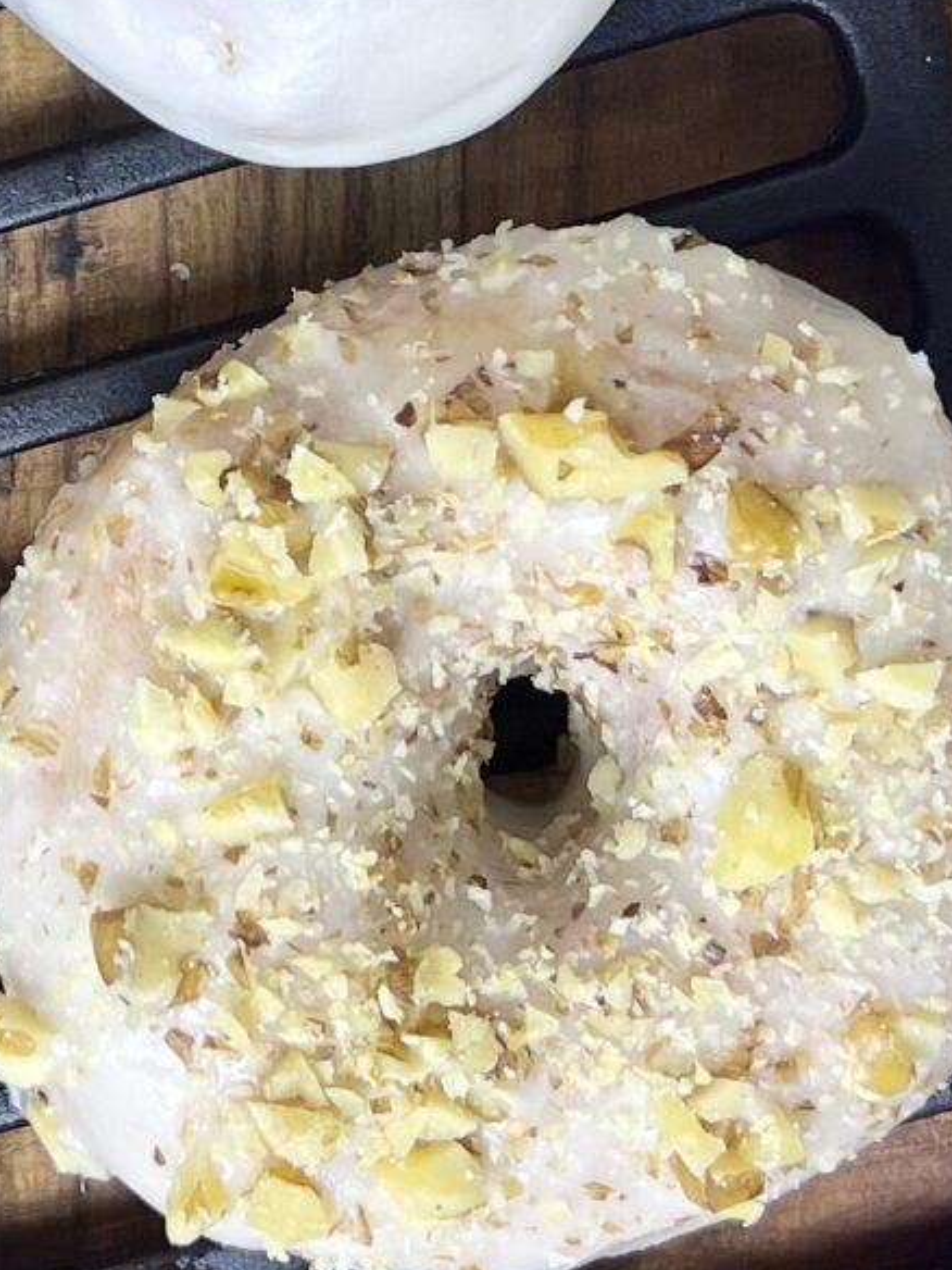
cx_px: -222
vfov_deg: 17.0
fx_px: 4180
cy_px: 144
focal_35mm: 114
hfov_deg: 12.6
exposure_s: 1/120
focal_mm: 5.7
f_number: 1.5
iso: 50
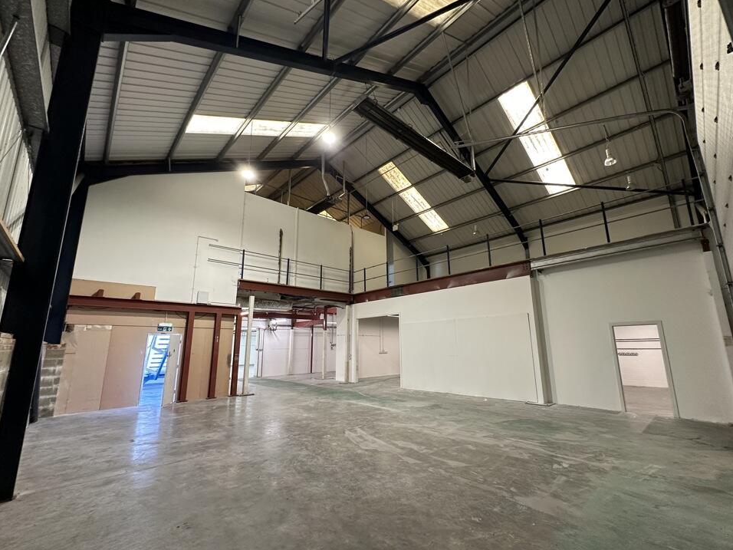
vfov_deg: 81.7
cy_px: 281
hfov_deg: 98.1
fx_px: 318
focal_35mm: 15
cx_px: 379
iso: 200
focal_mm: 2.22
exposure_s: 1/50
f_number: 2.2
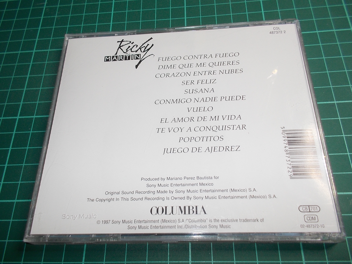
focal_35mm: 29
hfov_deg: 61.7
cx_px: 176
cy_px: 132
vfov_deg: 48.2
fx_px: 295
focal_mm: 4.1
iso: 125
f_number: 3.3
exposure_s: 1/30
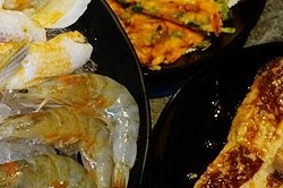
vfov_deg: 12.2
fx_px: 879
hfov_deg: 17.3
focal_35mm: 112
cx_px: -74
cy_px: 102
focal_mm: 15.9
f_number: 4
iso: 320
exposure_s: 1/50
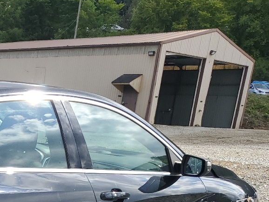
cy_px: 249
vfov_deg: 19.2
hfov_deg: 23.8
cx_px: -82
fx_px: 559
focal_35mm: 72
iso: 50
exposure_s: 1/2000
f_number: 1.5
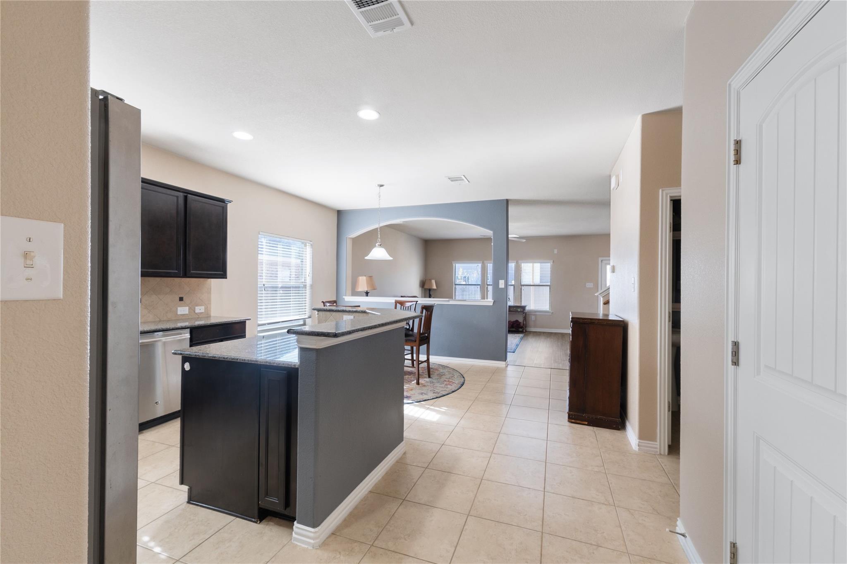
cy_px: 282
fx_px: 353
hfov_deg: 100.4
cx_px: 424
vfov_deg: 77.3
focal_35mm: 15
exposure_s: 1/2
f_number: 8
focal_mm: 10
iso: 320
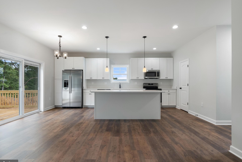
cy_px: 83
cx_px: 119
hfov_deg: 93.2
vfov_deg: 70.5
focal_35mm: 17
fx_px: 114
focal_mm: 16
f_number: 10
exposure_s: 1/8
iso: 640
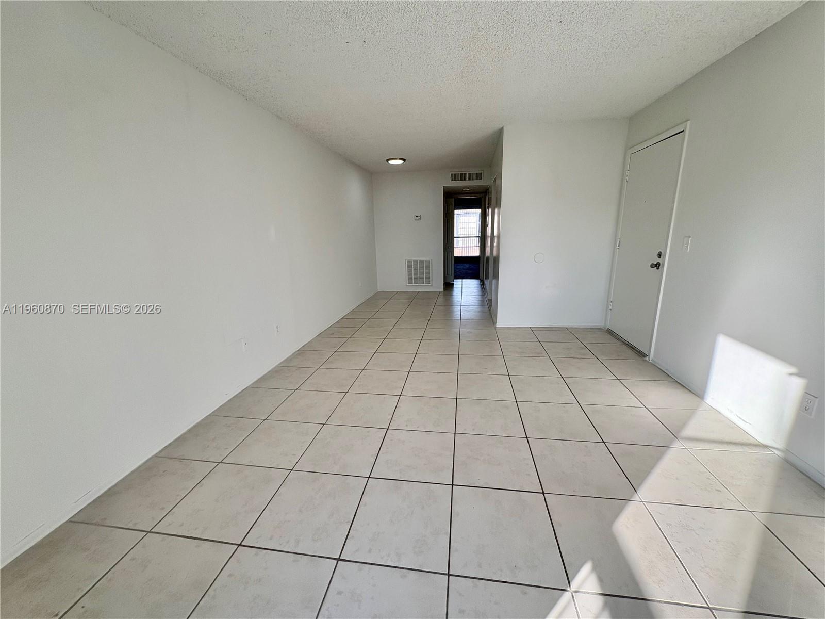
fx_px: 334
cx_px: 412
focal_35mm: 14
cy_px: 310
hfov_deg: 102.1
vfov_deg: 85.7
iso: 64
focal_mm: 2.22
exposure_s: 1/235
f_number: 2.2
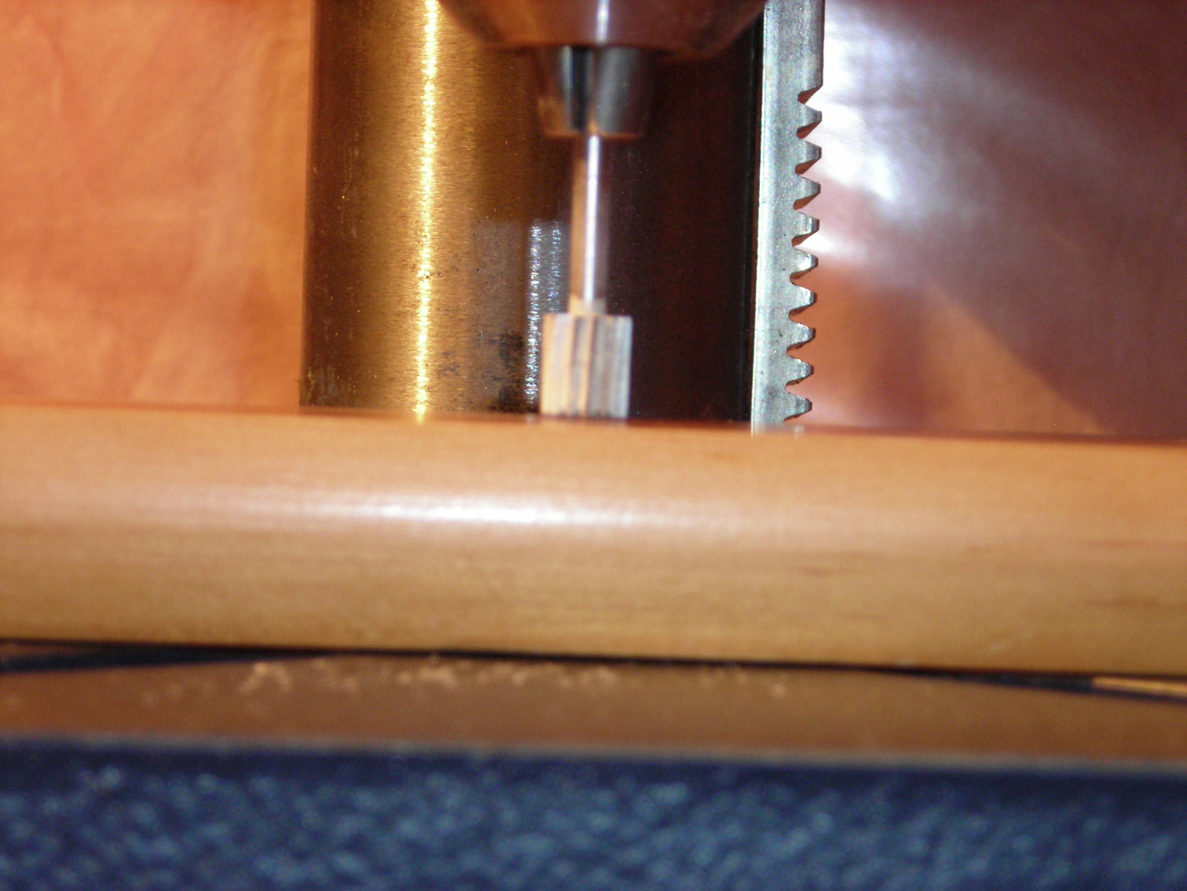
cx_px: 594
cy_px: 446
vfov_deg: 12.8
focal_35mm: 116
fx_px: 3978
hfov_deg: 17.0
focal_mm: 19.2
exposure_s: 2
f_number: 5.3
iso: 200
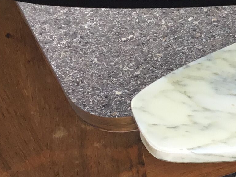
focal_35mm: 131
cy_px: 77
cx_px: 353
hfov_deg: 14.1
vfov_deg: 11.3
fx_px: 893
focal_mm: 3.3
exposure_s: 1/100
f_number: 2.4
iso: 32
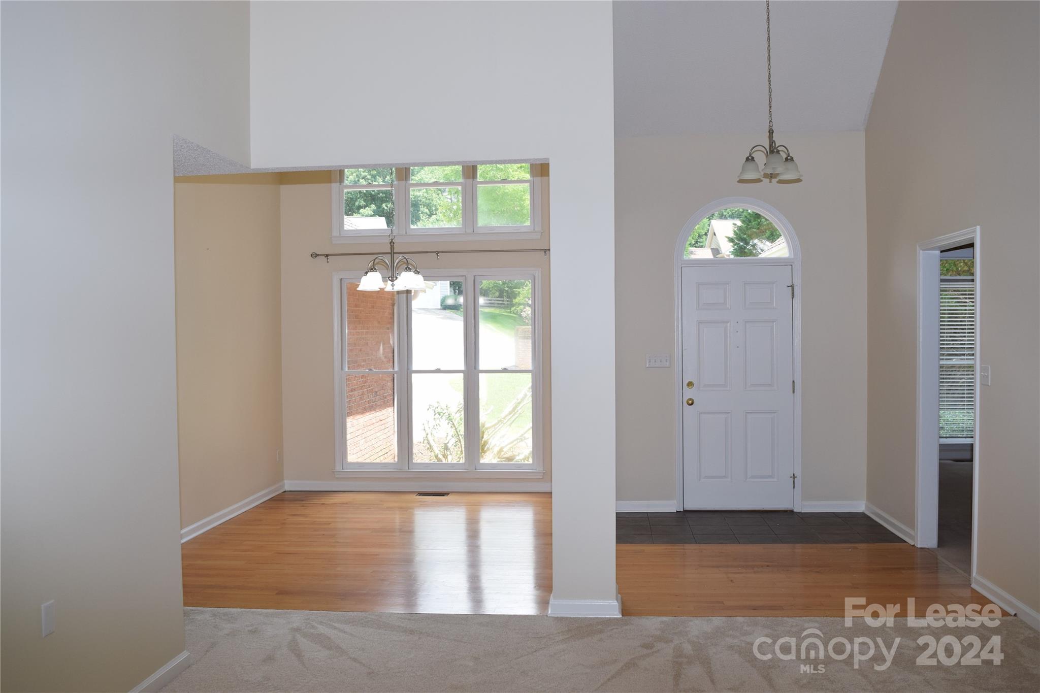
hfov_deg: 59.5
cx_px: 520
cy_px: 346
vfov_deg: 41.7
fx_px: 910
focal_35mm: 32
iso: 400
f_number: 7.1
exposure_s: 1/200
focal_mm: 21
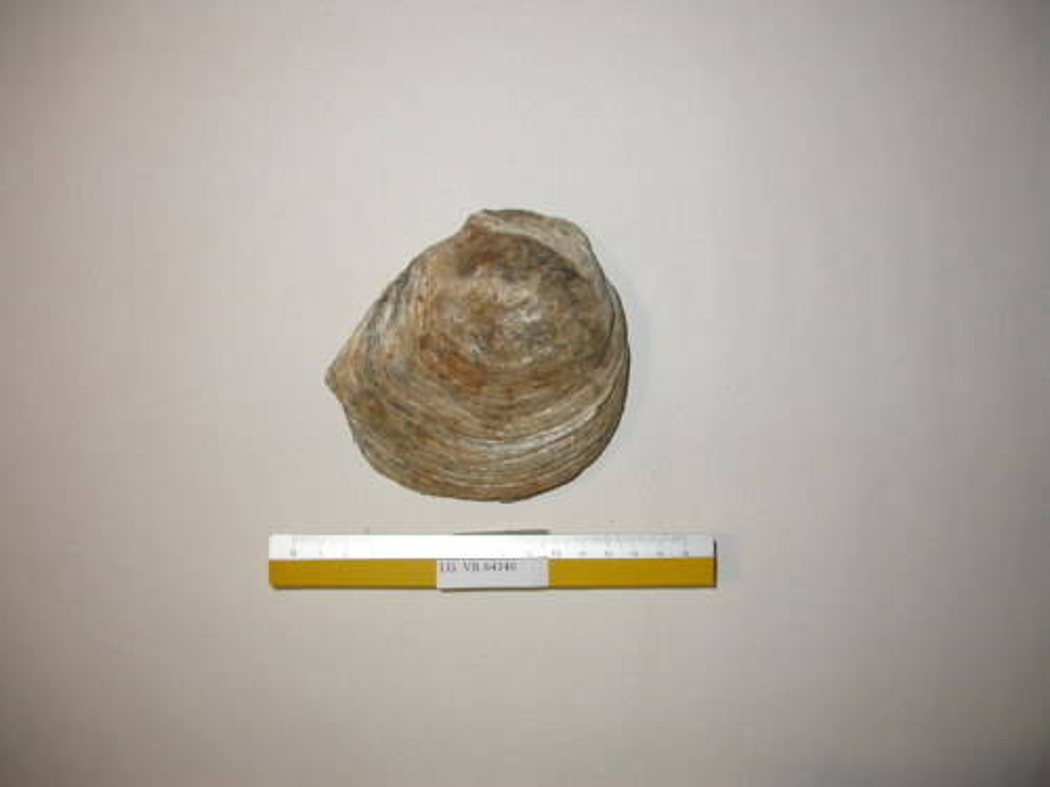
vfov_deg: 37.7
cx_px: 525
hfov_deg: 49.0
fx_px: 1153
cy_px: 394
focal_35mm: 38
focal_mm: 7.85
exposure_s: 1/60
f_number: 2.6
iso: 100
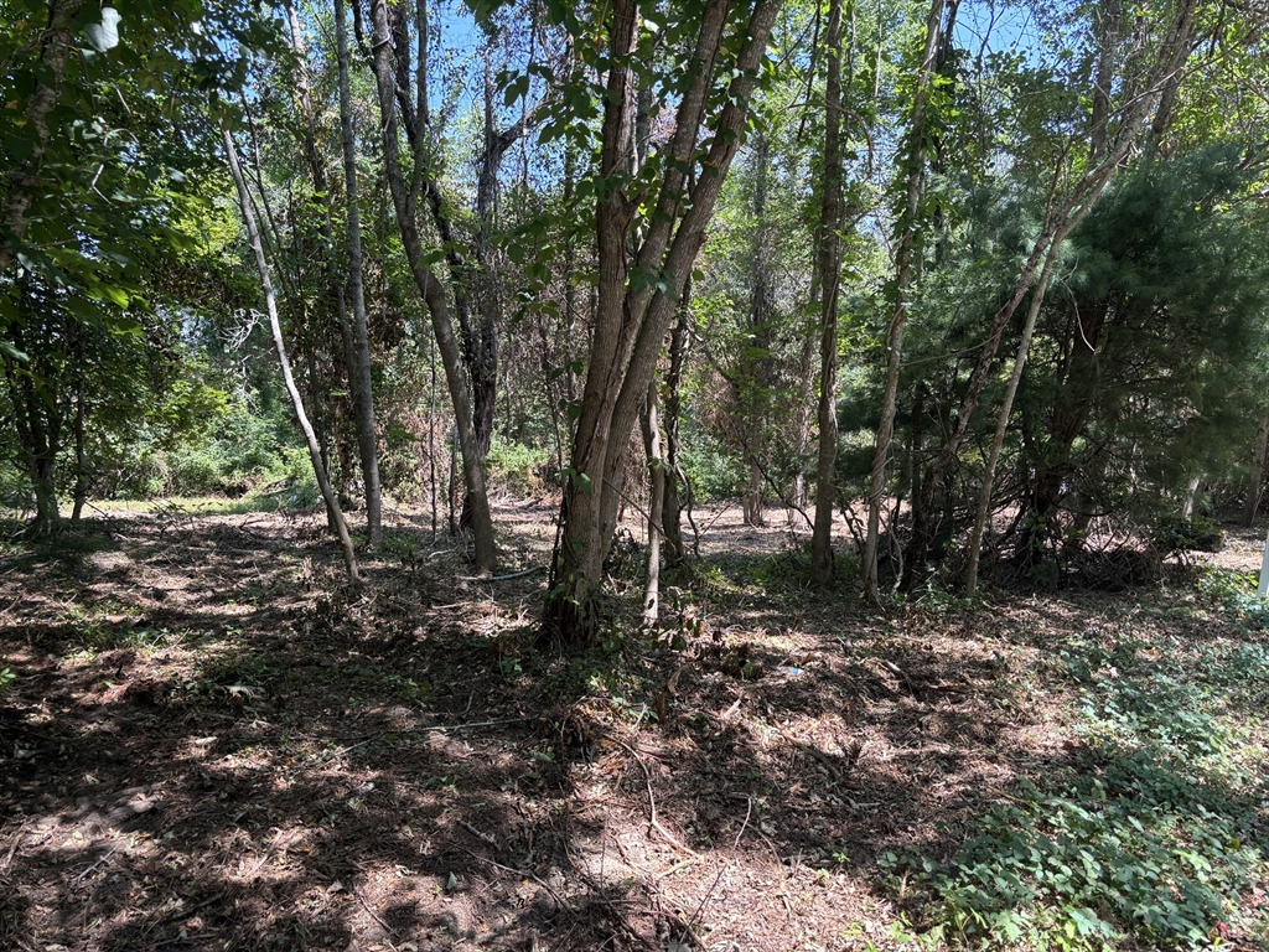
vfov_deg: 53.1
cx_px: 634
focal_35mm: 26
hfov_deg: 67.3
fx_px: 953
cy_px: 476
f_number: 1.6
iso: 40
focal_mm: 5.96
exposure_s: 1/244
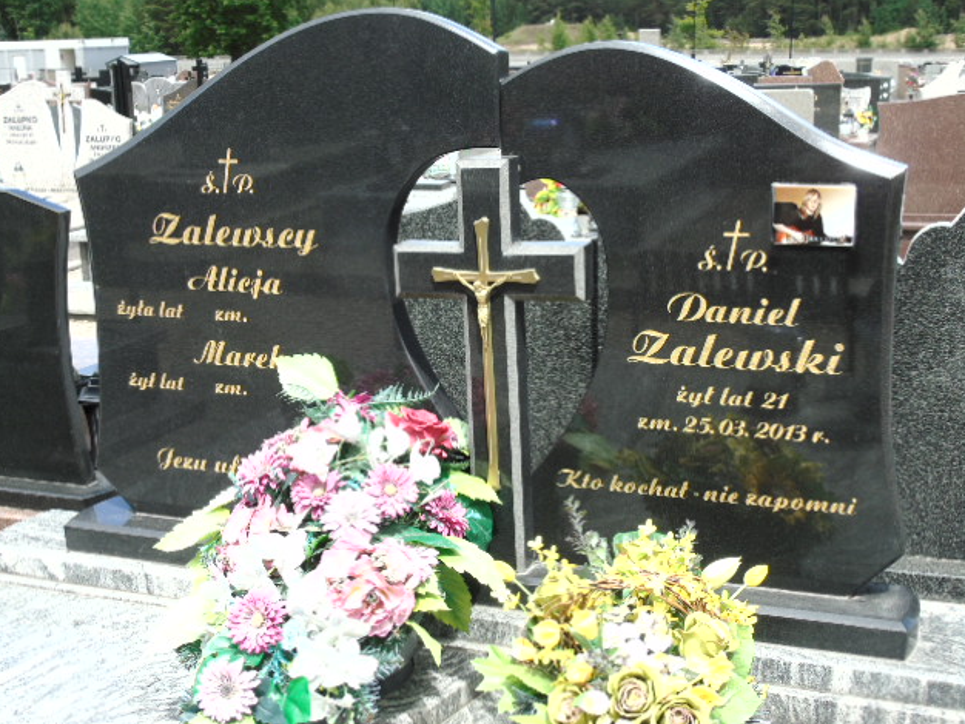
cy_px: 365
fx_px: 1311
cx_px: 475
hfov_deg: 40.4
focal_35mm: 47
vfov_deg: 30.9
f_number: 4.1
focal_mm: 8.2
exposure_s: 1/400
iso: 80
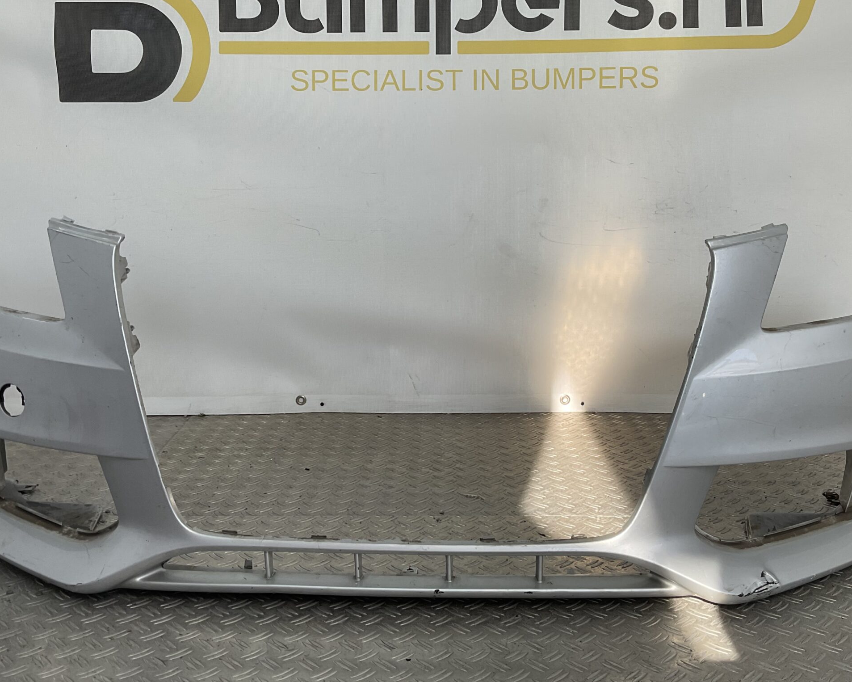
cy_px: 291
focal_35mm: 38
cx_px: 441
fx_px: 958
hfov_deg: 47.9
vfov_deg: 39.1
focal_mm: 3
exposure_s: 1/324
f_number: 1.8
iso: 16
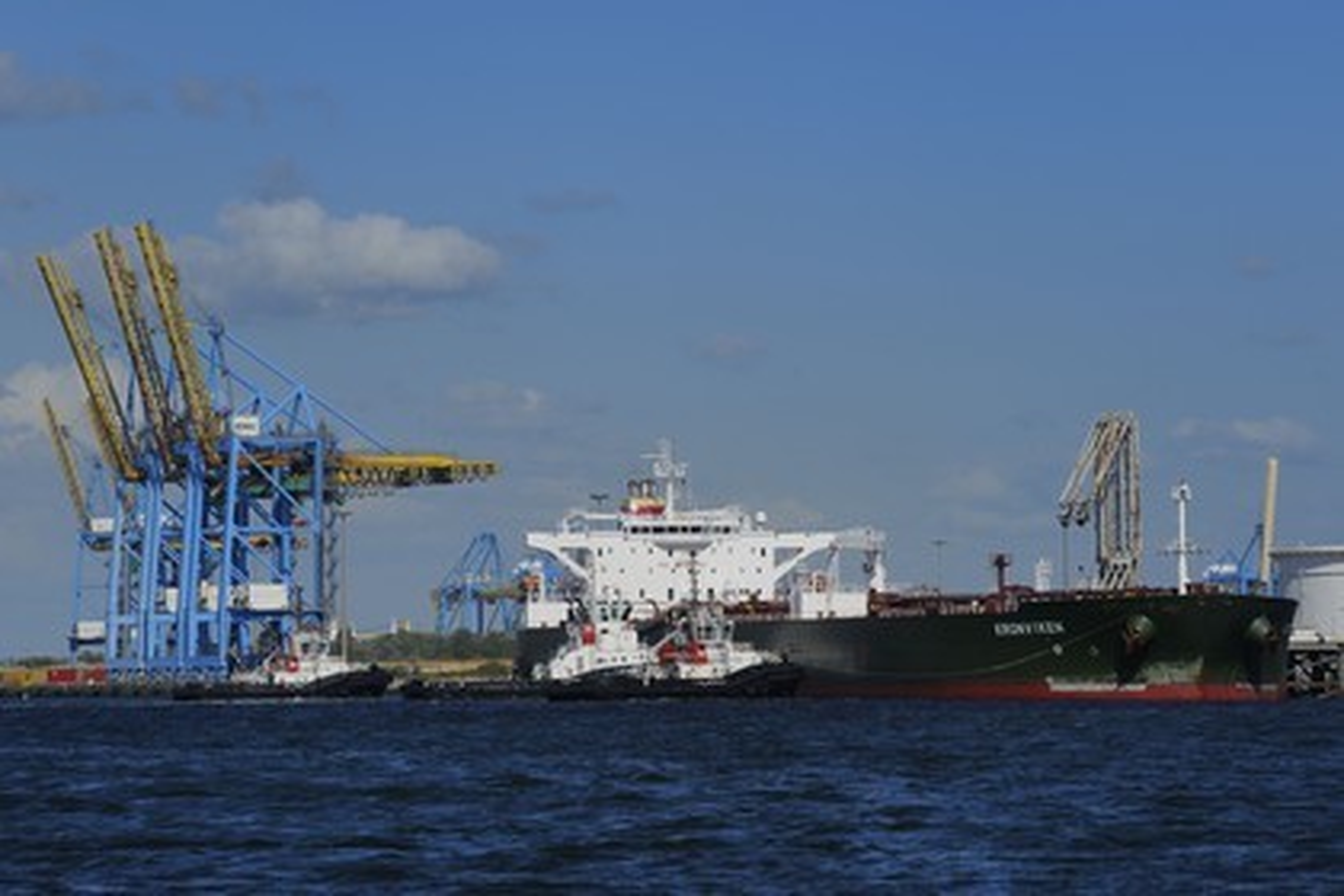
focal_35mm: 160
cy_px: 448
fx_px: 5973
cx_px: 672
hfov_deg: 12.8
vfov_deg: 8.6
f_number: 11
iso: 200
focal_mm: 160
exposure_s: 1/500
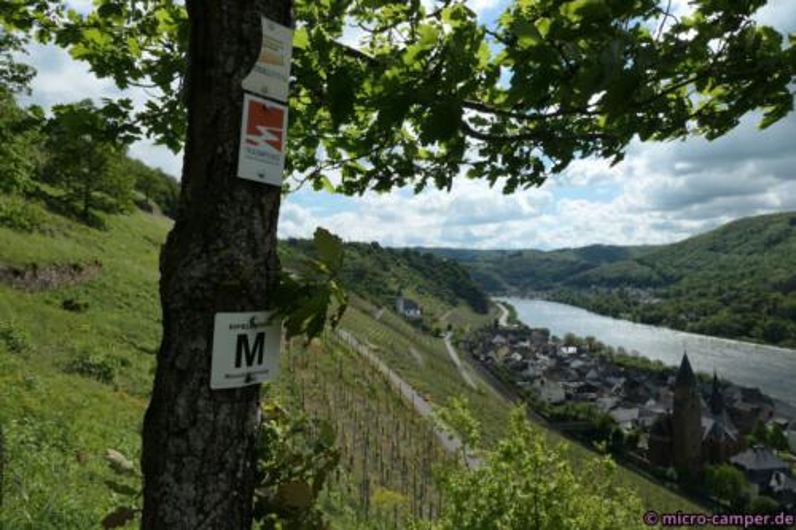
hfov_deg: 73.8
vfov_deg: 53.1
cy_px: 265
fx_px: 530
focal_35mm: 24
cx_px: 398
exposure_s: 1/1000
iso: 200
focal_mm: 8.8
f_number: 7.1
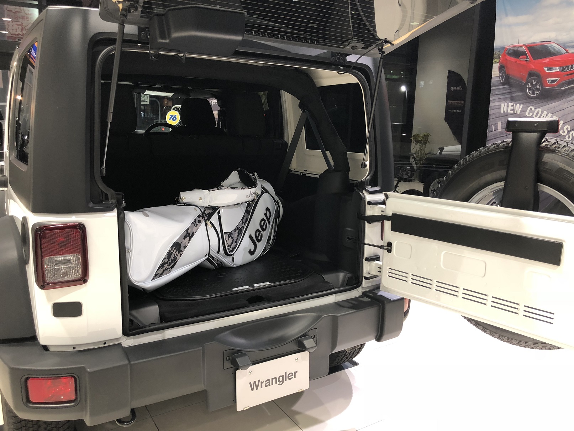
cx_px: 287
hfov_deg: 63.4
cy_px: 216
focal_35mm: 28
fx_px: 464
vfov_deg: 49.8
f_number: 1.8
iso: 40
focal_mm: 3.99
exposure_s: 1/23
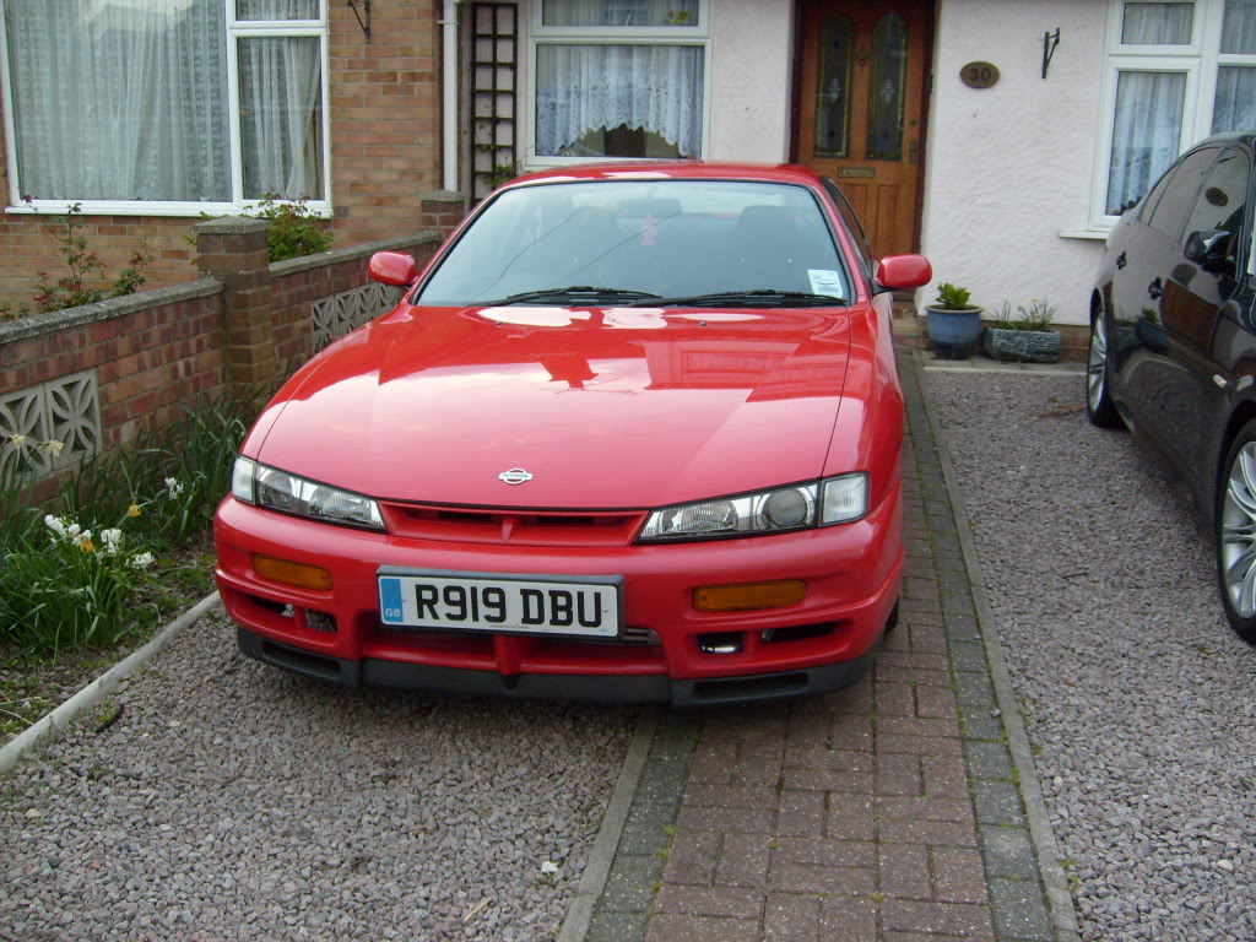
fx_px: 1270
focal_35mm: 35
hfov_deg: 52.6
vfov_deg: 40.7
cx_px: 628
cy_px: 471
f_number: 2.8
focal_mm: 5.8
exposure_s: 1/90
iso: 100
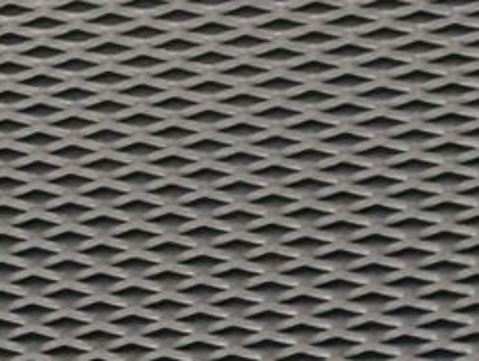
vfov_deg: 3.8
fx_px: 5158
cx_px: -1306
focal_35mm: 372
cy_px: 1353
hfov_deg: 4.9
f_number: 1.85
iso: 41
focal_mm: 6.81
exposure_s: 1/124
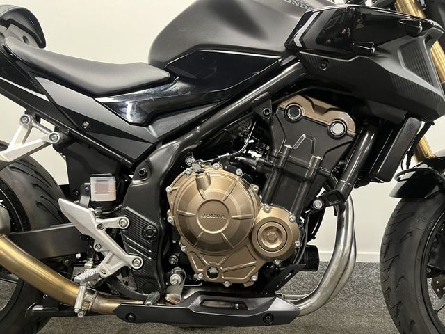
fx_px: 334
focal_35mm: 26
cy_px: 167
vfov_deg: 53.1
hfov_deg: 67.3
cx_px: 222
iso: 400
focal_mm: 5.1
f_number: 1.6
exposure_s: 1/33
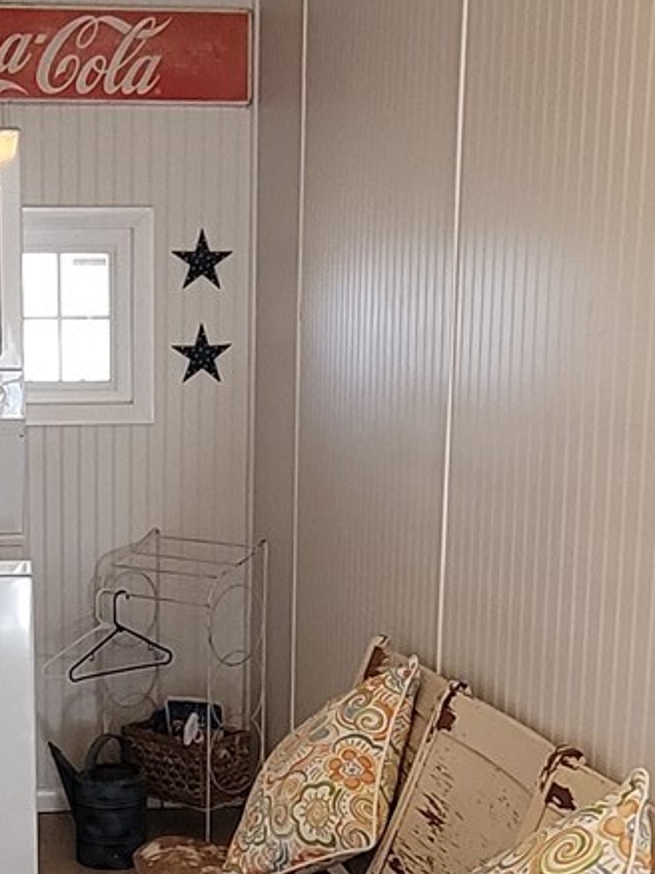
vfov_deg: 32.8
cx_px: 122
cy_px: 700
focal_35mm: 57
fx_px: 1439
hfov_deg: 25.2
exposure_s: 1/60
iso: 320
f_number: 2.2
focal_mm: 2.2
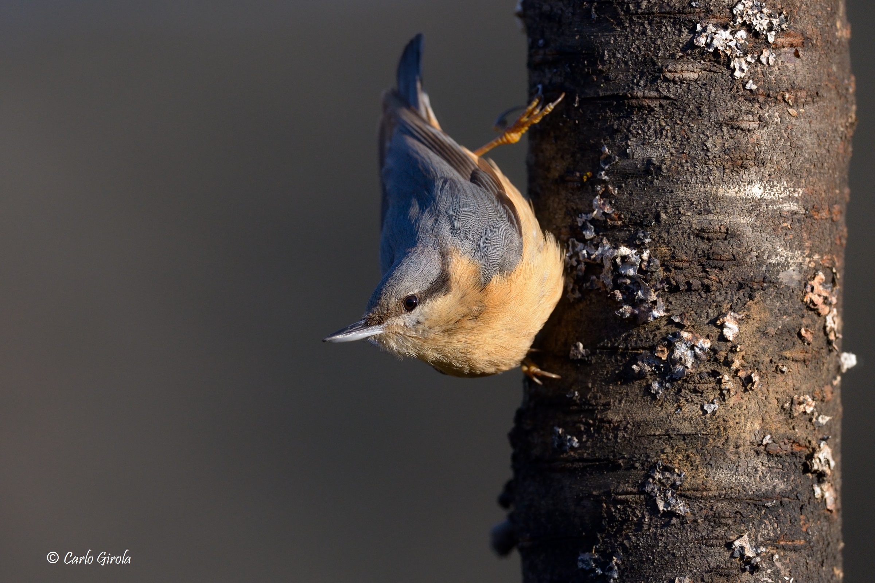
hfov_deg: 3.4
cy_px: 292
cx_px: 438
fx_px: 14579
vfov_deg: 2.3
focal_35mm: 600
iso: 2000
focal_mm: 600
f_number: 5.6
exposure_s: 1/1600
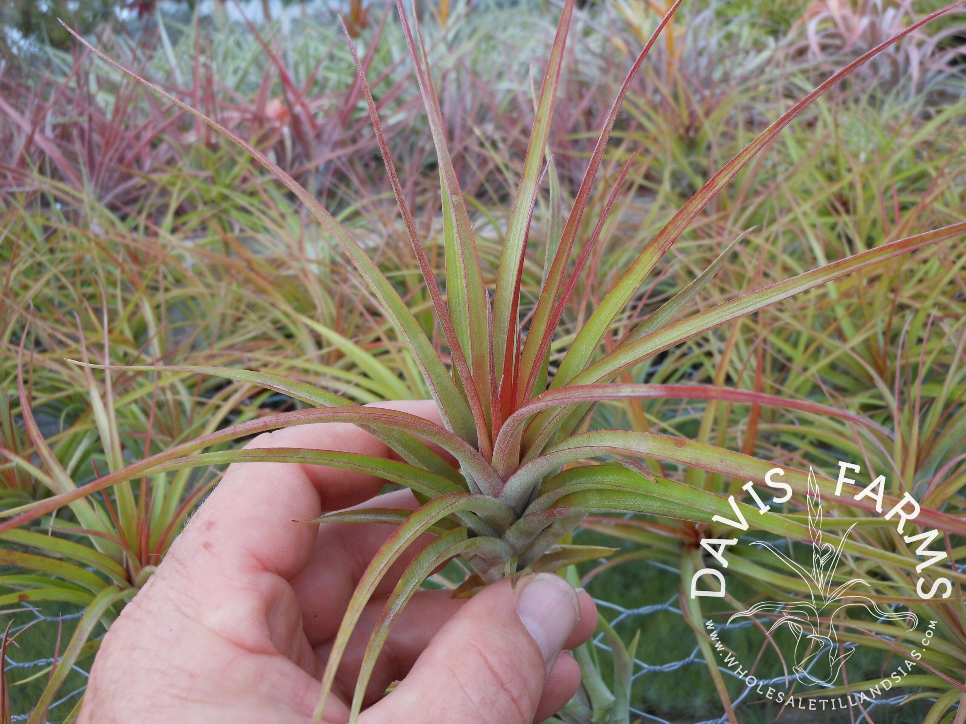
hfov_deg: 55.4
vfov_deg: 42.9
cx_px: 483
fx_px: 921
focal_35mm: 33
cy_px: 362
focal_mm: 5.9
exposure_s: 1/320
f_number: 4
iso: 80
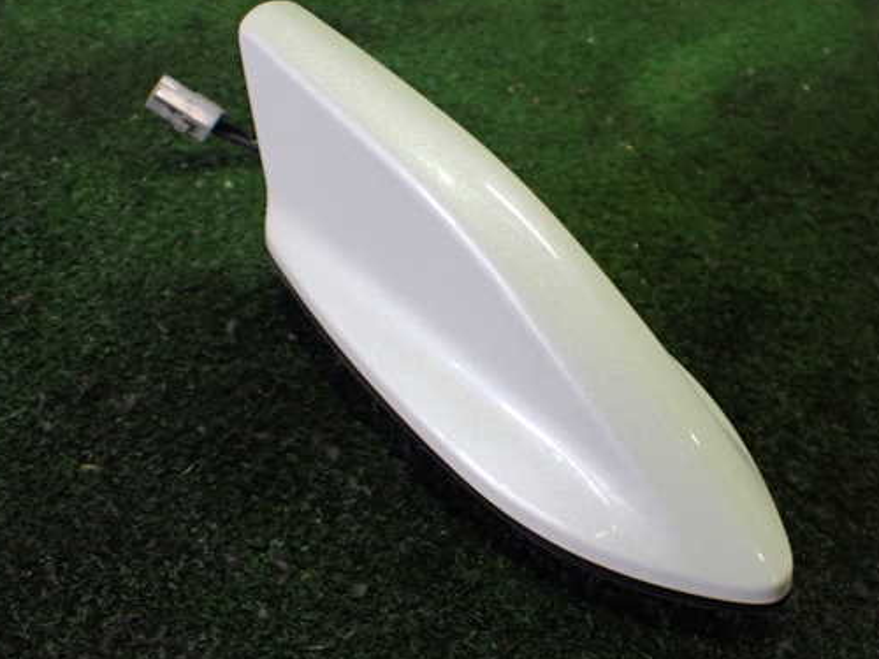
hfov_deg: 51.2
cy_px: 330
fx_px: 914
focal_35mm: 36
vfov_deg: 39.7
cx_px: 505
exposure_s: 1/125
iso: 800
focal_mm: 5.4
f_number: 2.3
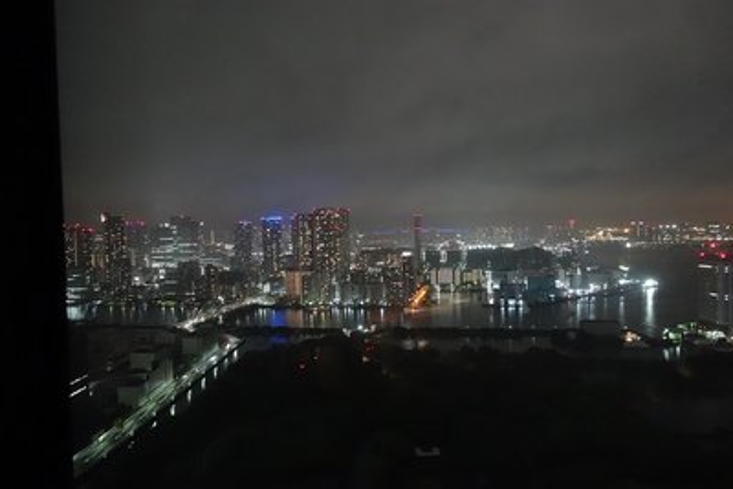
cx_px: 366
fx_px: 550
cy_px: 244
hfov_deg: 67.4
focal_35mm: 27
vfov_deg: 48.0
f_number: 2.2
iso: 3200
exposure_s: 1/10
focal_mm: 9.84
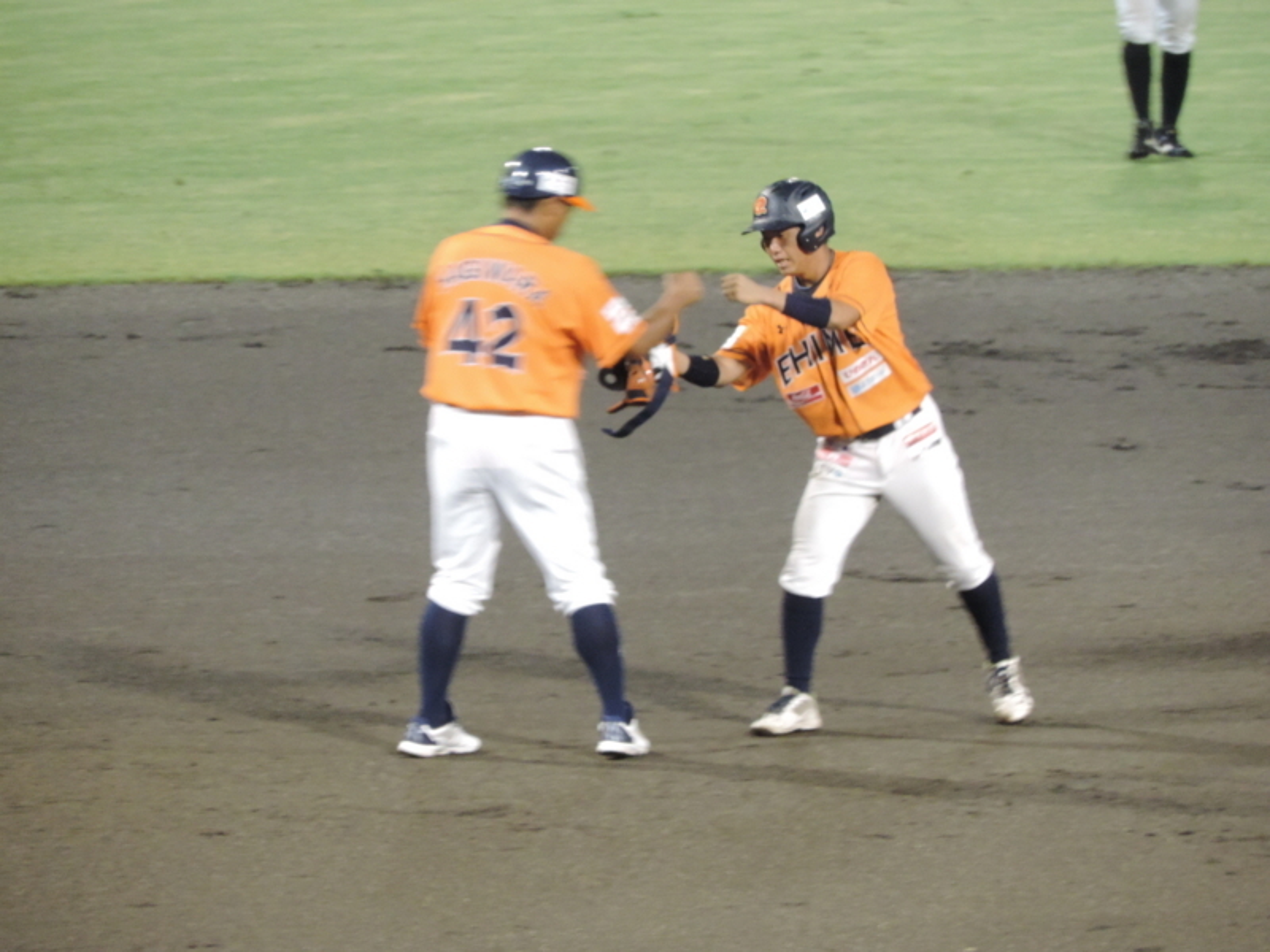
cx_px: 635
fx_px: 22013
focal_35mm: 600
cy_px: 476
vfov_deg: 2.5
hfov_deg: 3.3
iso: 800
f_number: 4.9
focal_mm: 107
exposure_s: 1/50
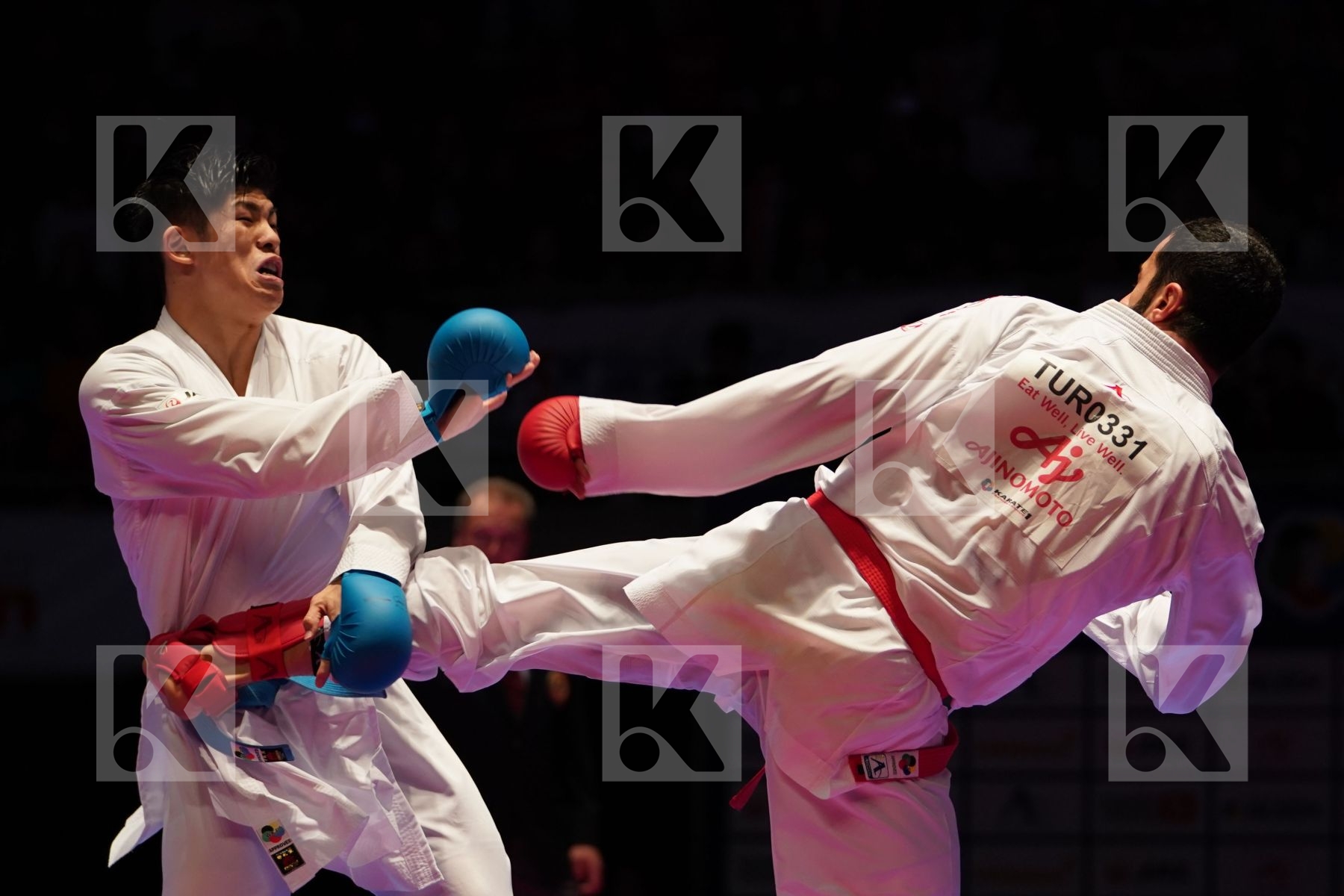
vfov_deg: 8.5
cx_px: 672
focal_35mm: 162
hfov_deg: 12.7
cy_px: 448
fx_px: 6048
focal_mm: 108
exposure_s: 1/1000
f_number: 2.8
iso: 1250
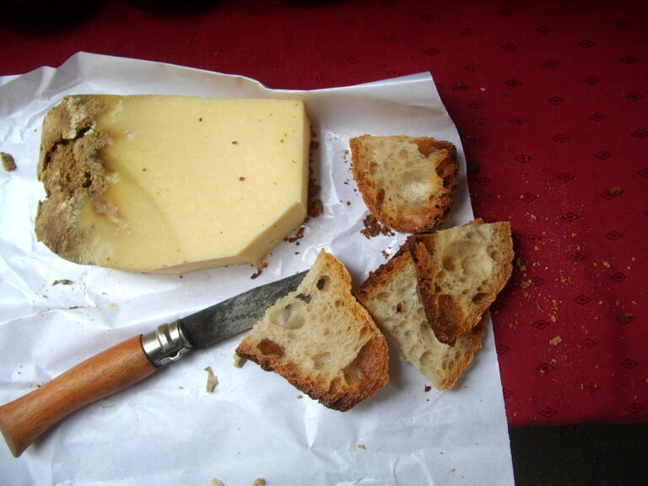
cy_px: 243
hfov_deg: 52.6
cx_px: 324
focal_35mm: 35
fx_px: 655
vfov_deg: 40.7
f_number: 2.6
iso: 100
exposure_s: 1/80
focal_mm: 5.8
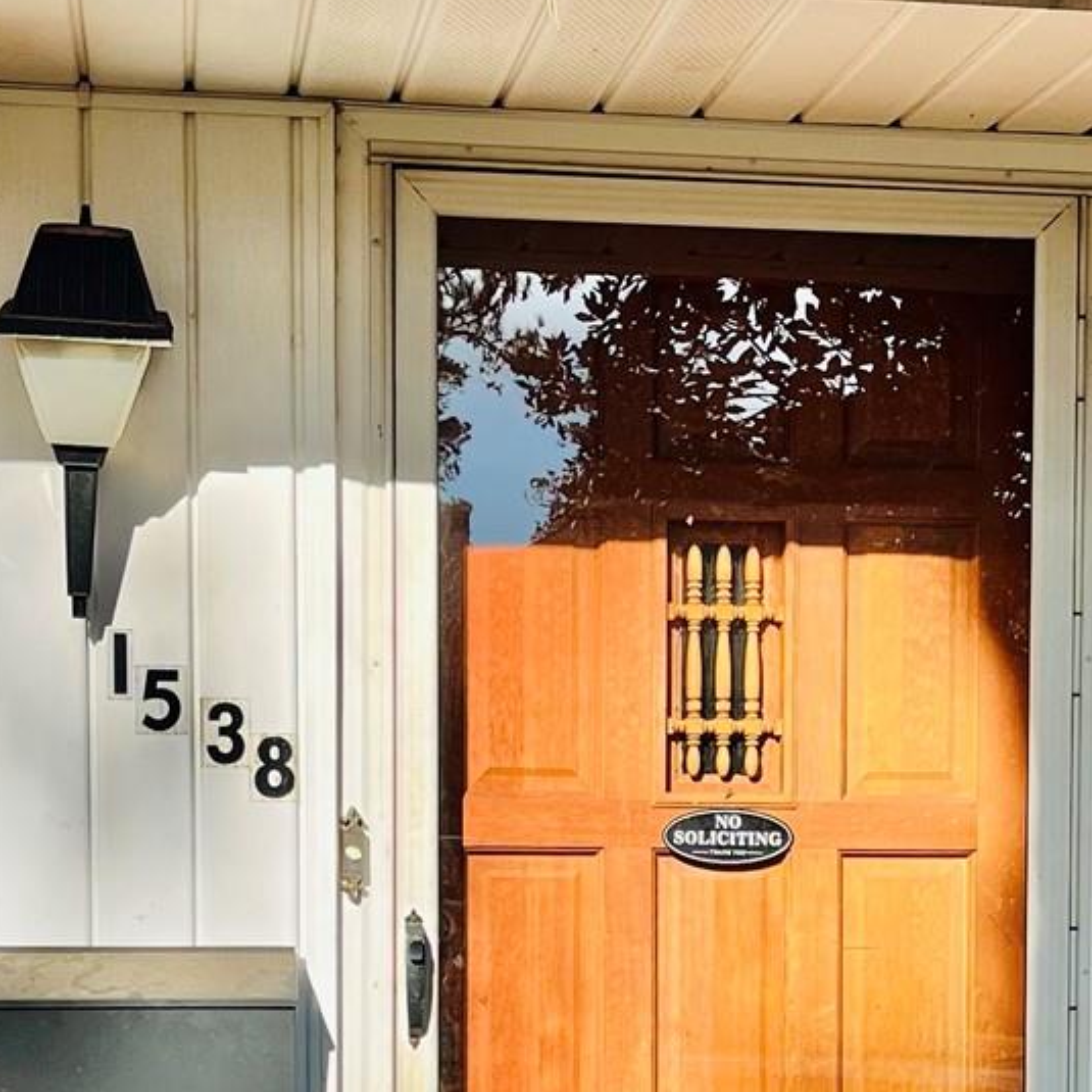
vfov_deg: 19.3
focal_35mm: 88
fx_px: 3141
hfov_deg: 19.7
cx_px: 672
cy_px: 1012
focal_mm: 5.1
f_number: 1.6
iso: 50
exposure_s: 1/1580
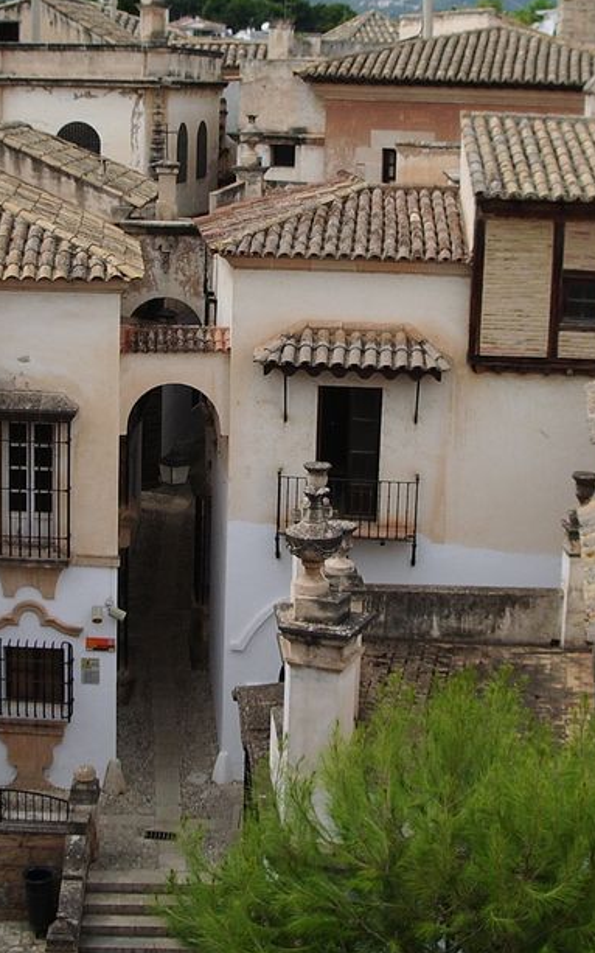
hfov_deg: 20.9
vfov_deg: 32.8
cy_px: 359
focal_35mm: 62
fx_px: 1609
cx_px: 241
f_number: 4.3
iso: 50
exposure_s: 1/400
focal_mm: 5.8
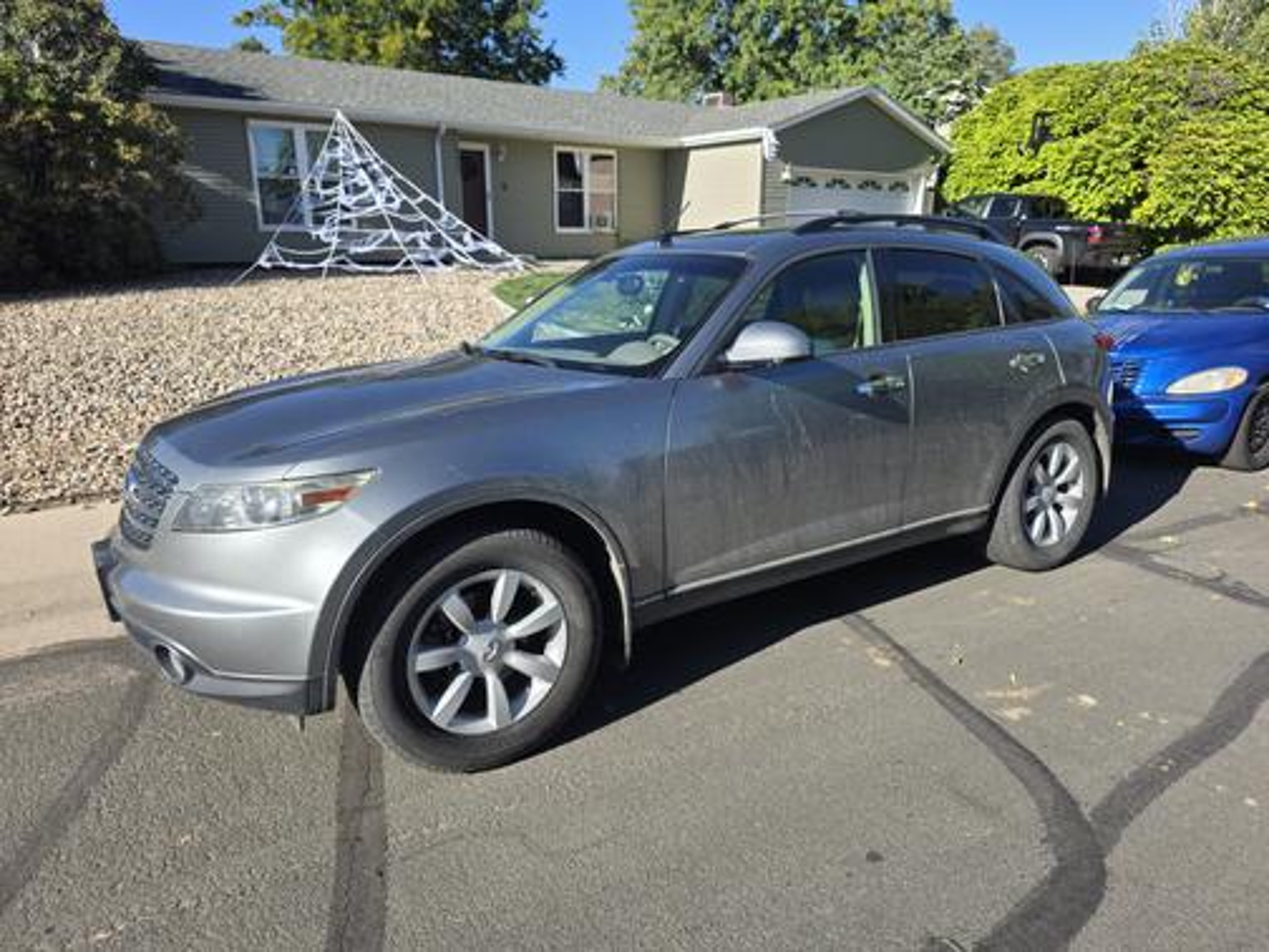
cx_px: 634
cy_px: 476
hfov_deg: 73.9
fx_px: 843
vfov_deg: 58.9
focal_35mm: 23
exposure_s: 1/3211
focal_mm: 6.3
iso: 80
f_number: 1.7
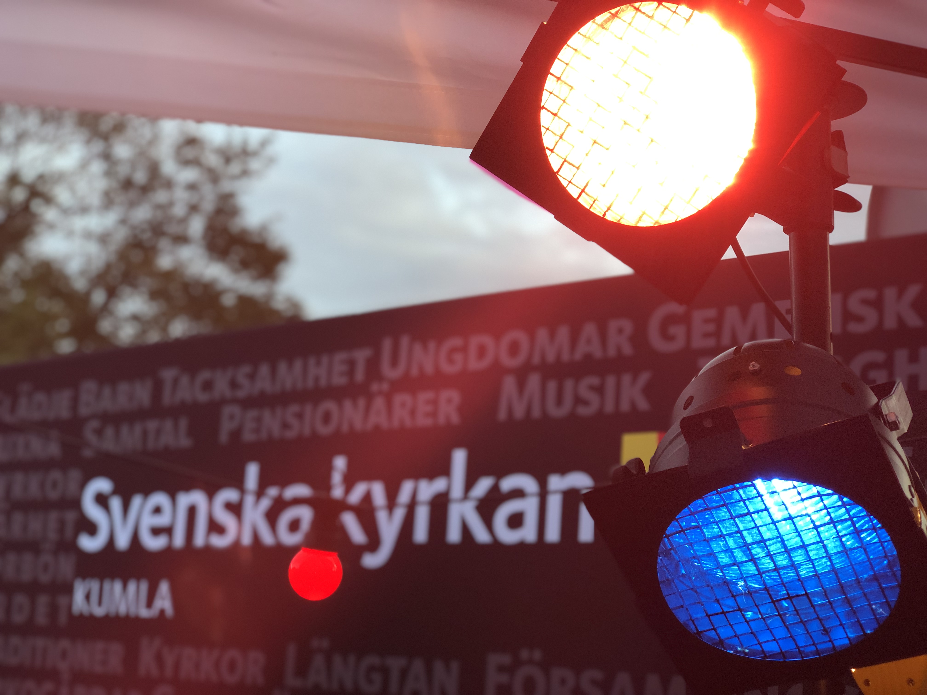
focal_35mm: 52
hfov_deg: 36.8
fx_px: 1393
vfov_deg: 28.0
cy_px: 348
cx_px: 464
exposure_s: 1/50
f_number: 2.4
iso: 40
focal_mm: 6
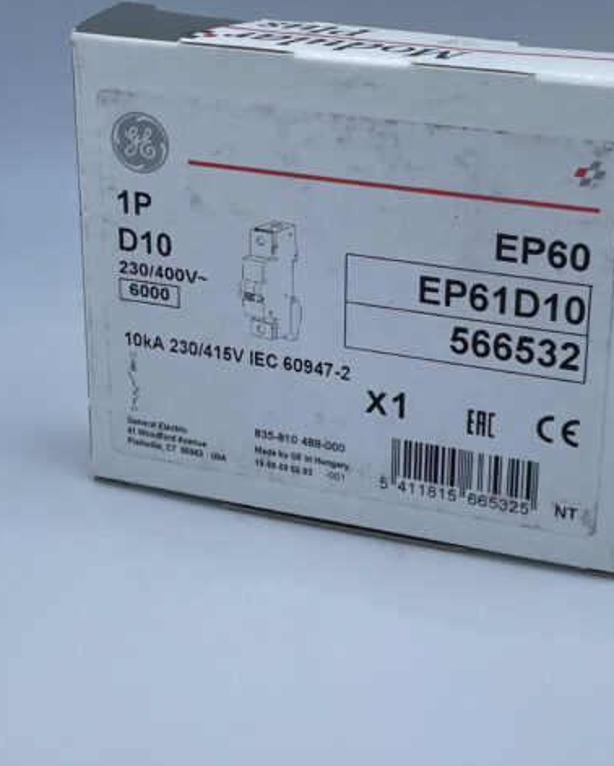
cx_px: 378
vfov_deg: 42.3
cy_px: 255
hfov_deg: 34.8
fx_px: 976
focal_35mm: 43
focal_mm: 4.2
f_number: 1.6
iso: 50
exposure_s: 1/2959
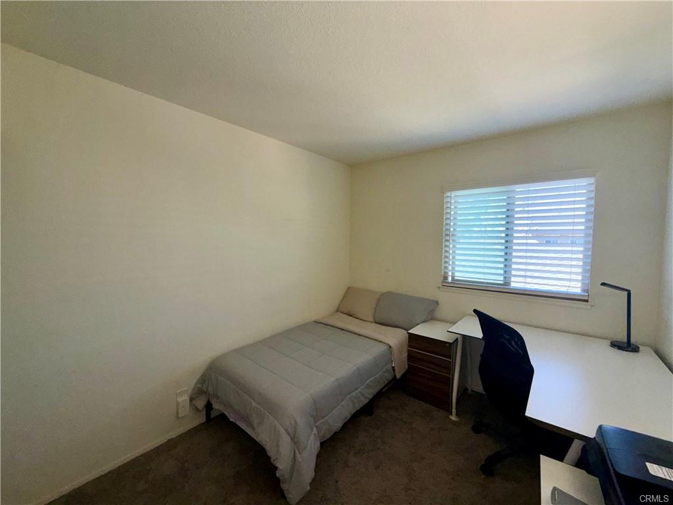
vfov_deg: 85.7
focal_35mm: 14
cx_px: 336
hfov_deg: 102.1
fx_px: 272
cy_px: 252
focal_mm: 2.22
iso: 50
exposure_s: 1/122
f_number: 2.2
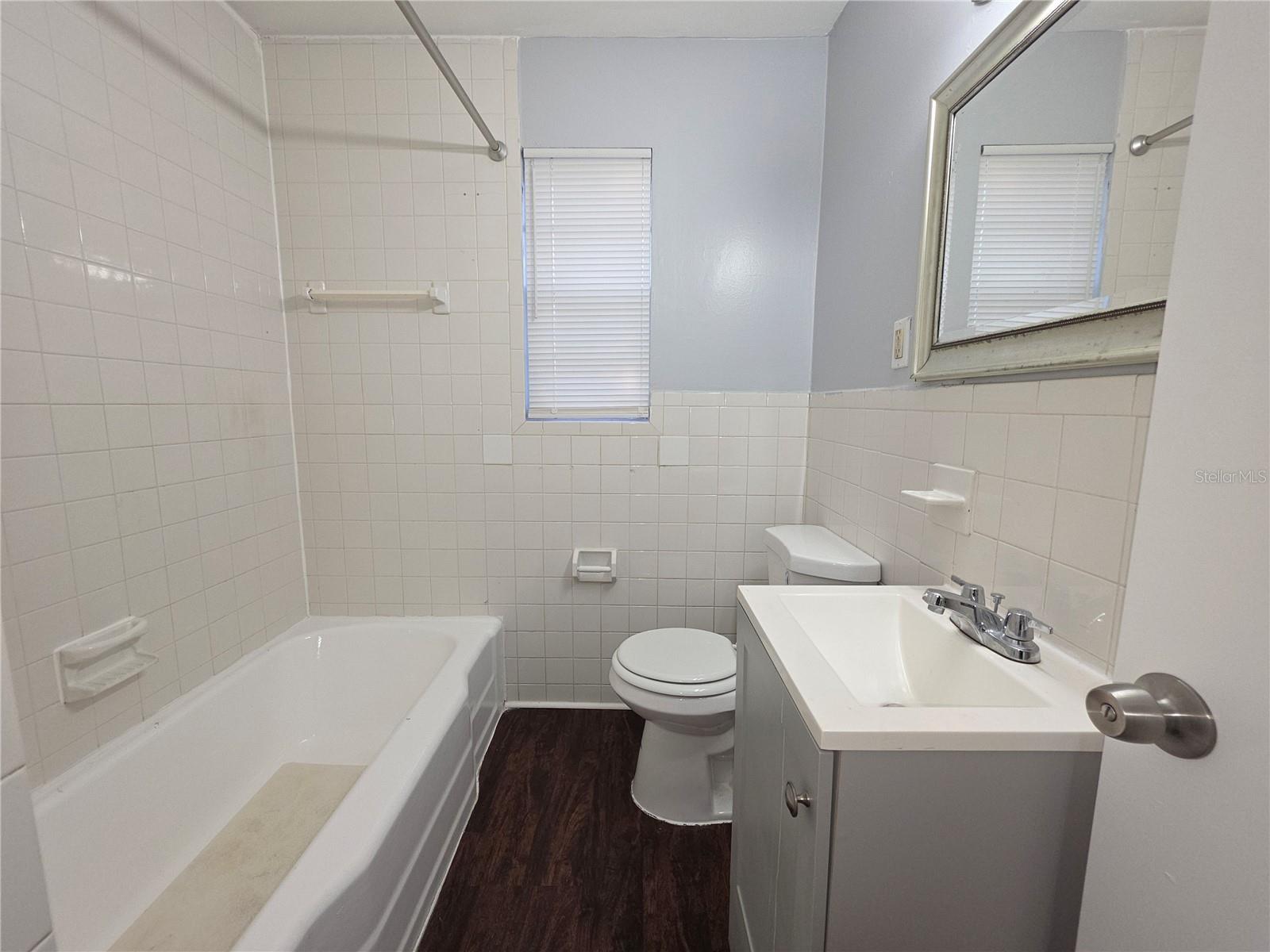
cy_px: 476
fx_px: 477
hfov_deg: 106.2
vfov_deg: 89.9
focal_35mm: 13
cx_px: 635
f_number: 1.9
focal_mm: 2.2
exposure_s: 1/60
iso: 50
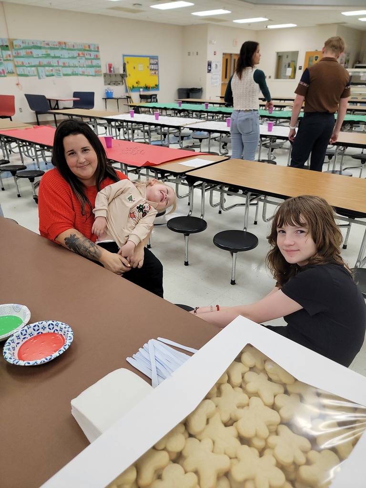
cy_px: 244
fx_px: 338
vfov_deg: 71.6
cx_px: 183
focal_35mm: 24
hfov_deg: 56.8
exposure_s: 1/120
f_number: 1.8
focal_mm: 6.7
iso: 200
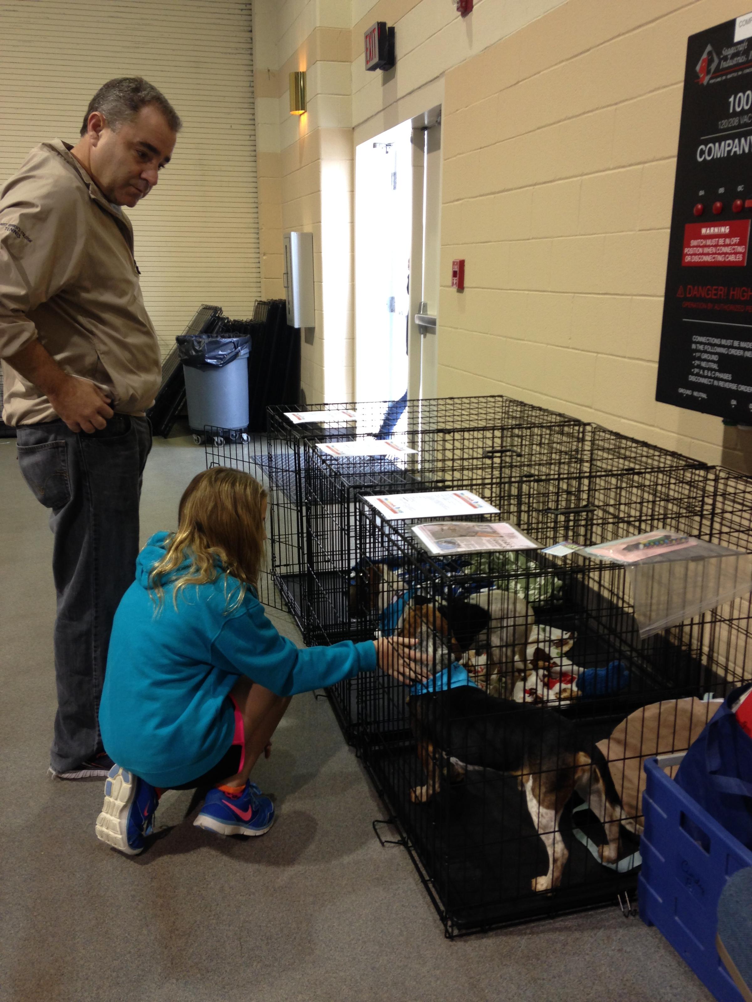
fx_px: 956
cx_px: 376
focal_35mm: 33
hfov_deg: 42.9
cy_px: 501
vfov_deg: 55.4
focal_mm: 4.12
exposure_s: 1/20
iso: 64
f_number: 2.4
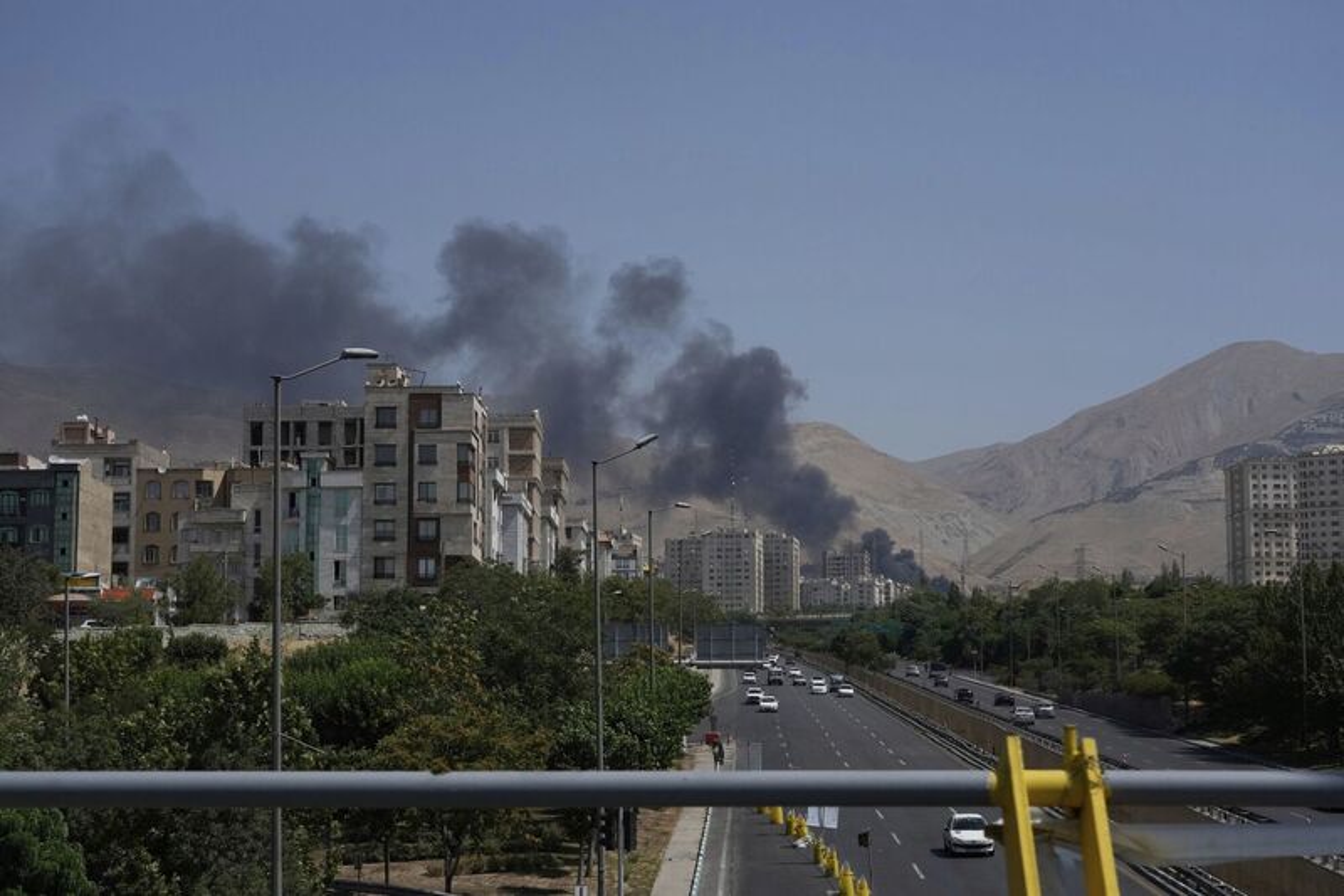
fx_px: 2426
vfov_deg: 20.9
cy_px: 448
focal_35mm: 65
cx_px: 672
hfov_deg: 31.0
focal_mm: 65
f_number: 11
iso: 800
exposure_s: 1/2000
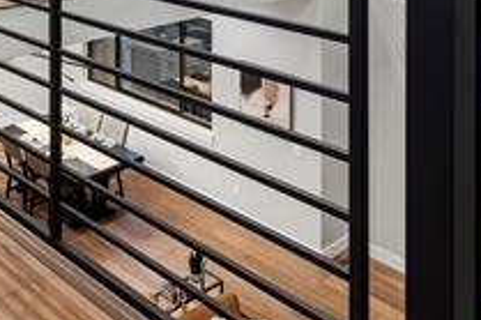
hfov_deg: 38.8
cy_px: -136
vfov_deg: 23.1
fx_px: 654
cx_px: 94
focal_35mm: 49
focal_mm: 16
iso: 1000
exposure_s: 1/6
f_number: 7.1
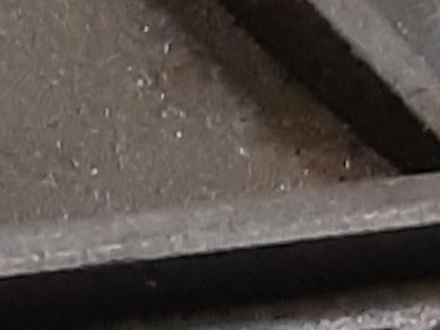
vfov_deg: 13.2
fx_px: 1348
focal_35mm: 106
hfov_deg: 18.5
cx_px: 214
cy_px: 500
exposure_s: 1/50
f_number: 1.7
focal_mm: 3.93
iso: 200
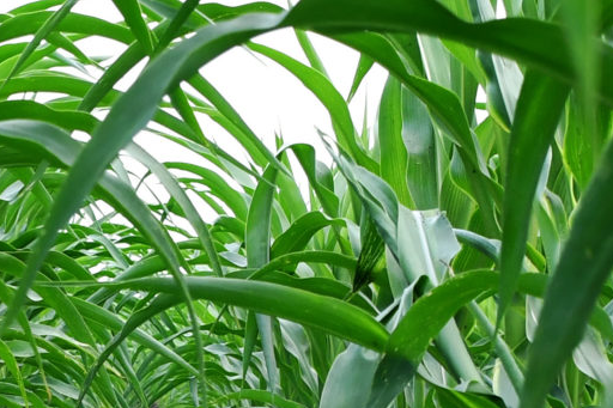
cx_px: 180
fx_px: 2553
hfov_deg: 13.7
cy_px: 495
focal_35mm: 150
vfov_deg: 9.0
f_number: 5
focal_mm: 20
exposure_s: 1/400
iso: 560
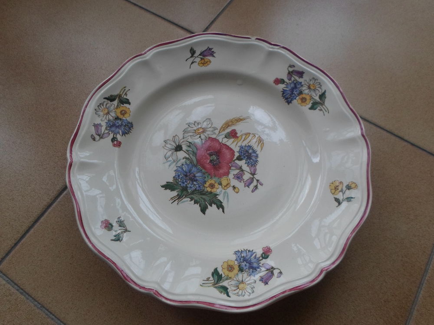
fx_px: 313
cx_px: 217
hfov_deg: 69.4
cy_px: 162
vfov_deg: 54.9
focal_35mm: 25
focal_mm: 4.5
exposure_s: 1/180
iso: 80
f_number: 2.5
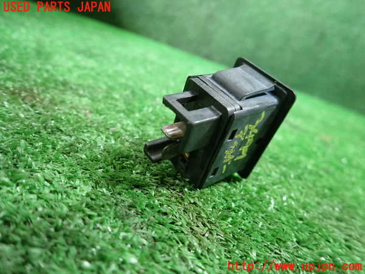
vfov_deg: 54.9
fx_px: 264
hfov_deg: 69.4
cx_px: 182
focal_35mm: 25
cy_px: 137
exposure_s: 1/30
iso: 500
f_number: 2
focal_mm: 4.5
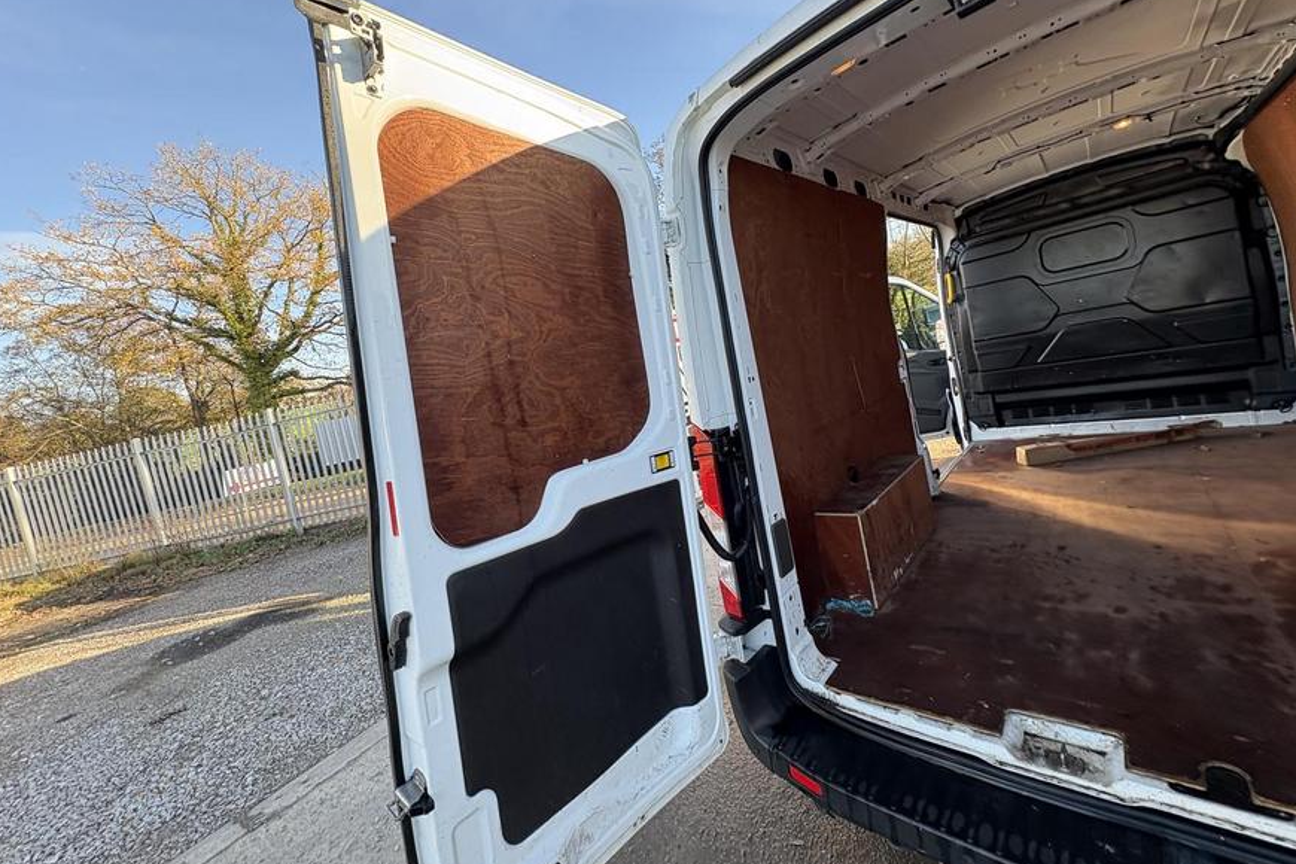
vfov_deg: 77.1
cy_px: 386
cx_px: 652
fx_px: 540
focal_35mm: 15
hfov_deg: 100.4
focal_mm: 2.22
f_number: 2.2
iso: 64
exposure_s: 1/136
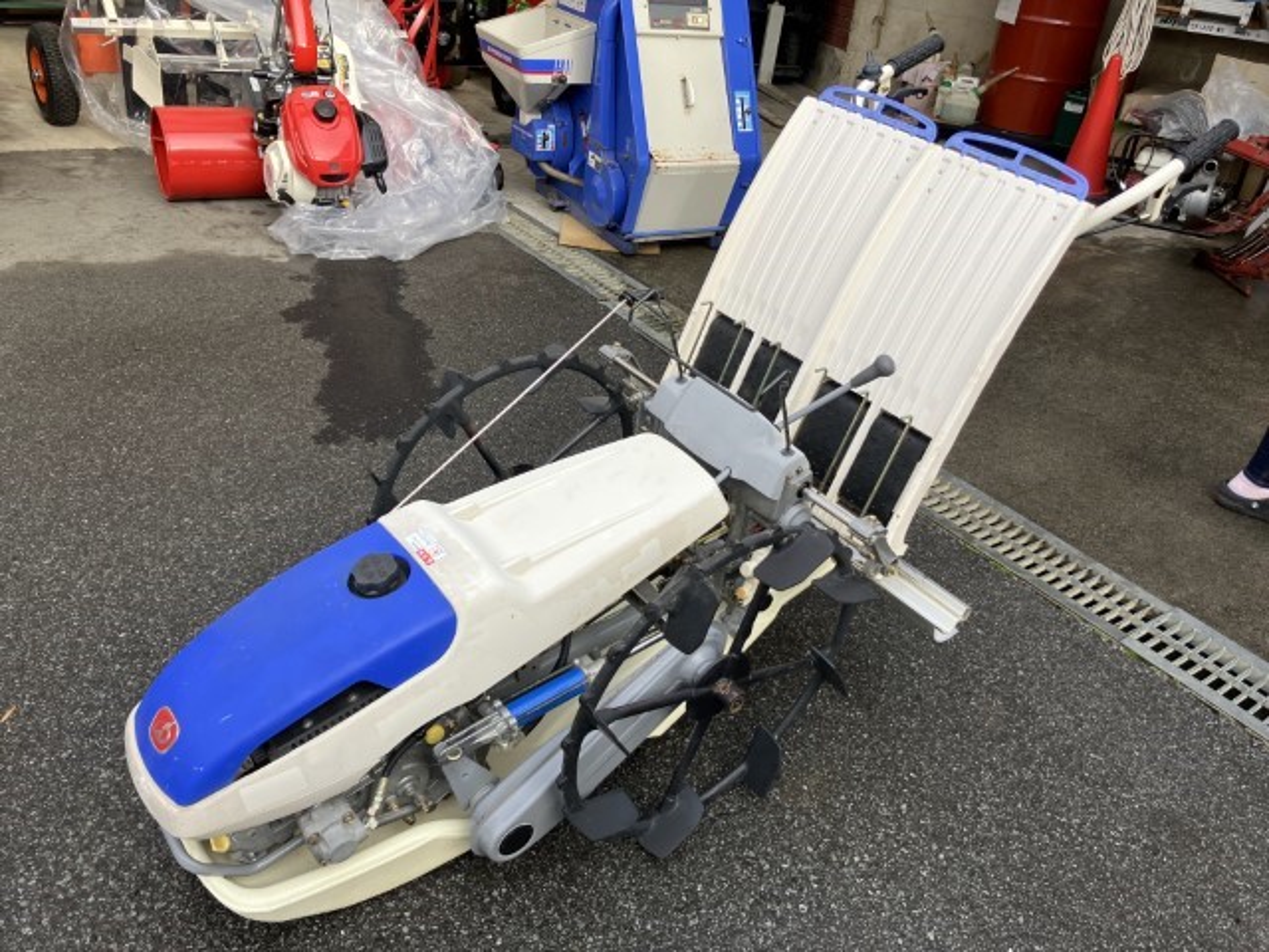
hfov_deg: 63.4
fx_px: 1026
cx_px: 634
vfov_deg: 49.7
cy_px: 476
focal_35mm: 28
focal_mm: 3.99
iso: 32
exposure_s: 1/565
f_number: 1.8
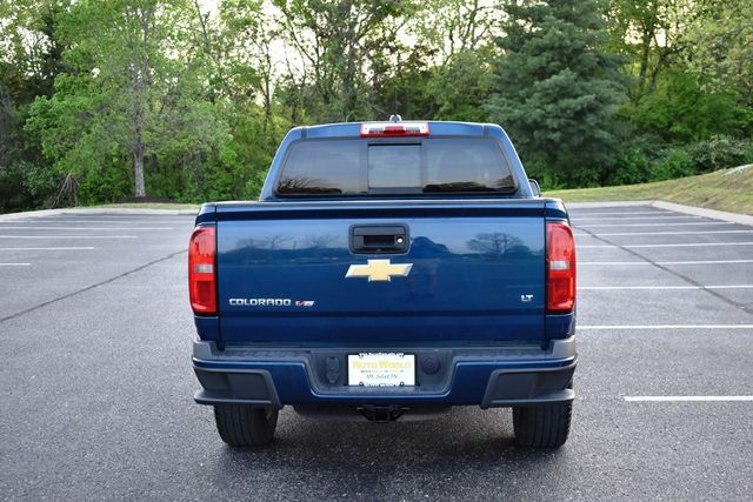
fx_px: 973
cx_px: 376
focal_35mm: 46
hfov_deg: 42.3
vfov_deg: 29.0
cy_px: 251
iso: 800
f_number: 4.2
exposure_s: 1/160
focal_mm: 31
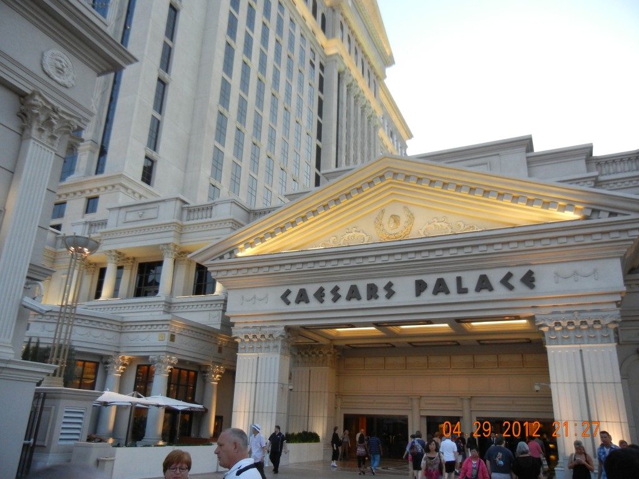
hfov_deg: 60.0
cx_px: 320
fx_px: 554
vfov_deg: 46.8
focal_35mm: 30
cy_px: 240
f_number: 3.5
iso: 400
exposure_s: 1/46.6
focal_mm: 5.4
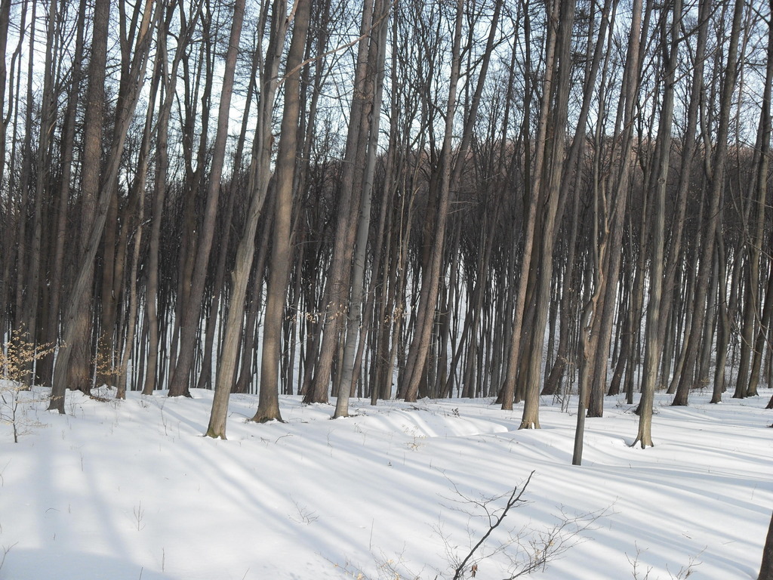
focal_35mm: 35
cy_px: 290
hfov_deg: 52.6
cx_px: 386
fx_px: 782
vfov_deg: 40.7
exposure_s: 1/350
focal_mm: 6.2
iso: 100
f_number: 2.8
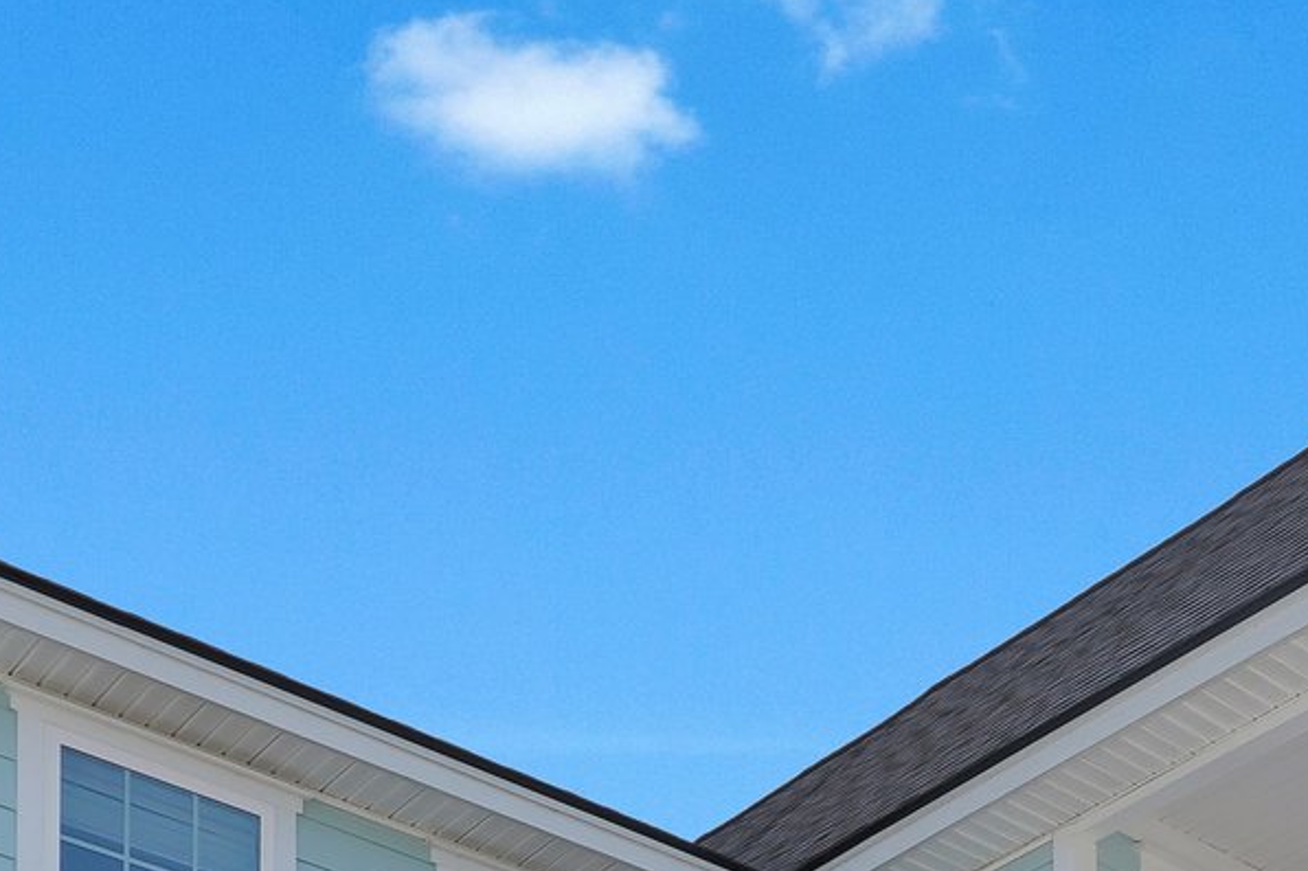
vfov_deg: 19.8
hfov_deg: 35.7
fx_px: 1998
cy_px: 1455
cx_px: 917
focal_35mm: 55
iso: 320
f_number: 9
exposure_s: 1/250
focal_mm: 16
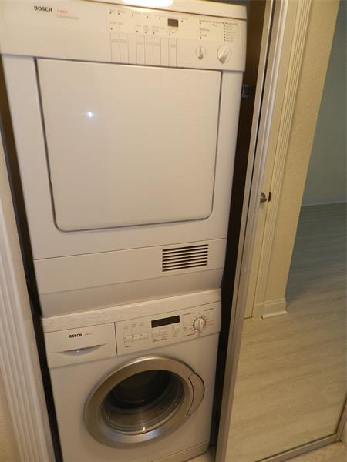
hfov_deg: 58.9
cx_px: 174
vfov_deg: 73.9
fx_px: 307
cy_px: 231
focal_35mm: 23
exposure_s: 1/40
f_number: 3.4
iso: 160
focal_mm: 4
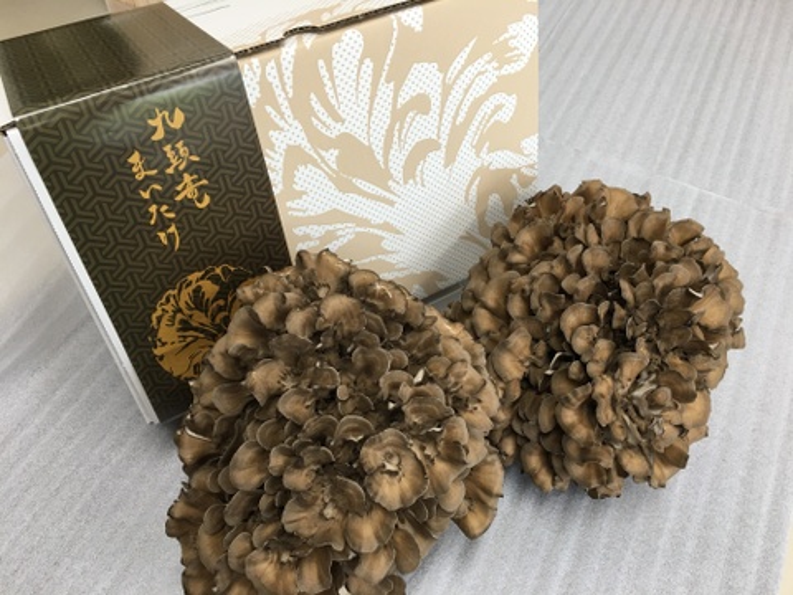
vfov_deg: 48.2
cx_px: 396
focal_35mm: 29
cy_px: 298
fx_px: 664
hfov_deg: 61.7
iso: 25
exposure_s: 1/30
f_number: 2.2
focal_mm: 4.15
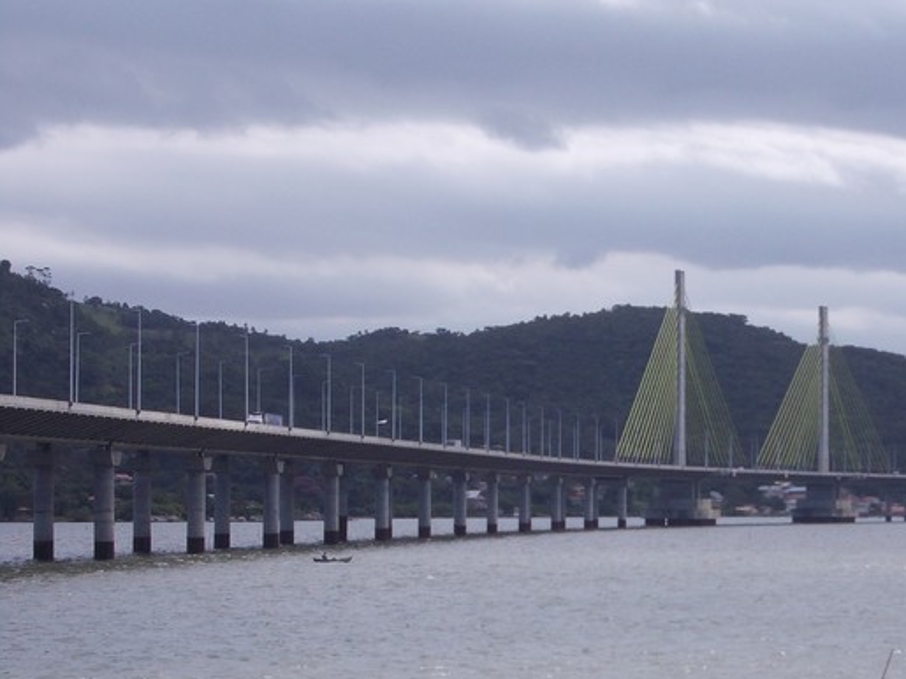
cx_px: 672
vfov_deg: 12.1
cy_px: 463
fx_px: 3192
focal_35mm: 122
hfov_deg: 16.1
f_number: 9.6
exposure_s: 1/160
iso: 80
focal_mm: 11.6
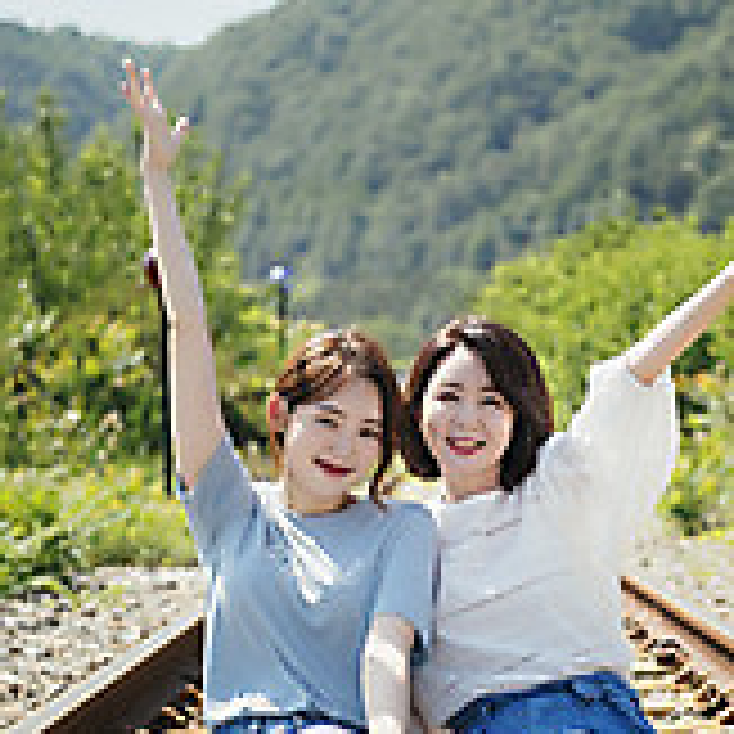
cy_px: 396
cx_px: 475
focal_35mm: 129
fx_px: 3095
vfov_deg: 13.5
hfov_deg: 13.5
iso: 100
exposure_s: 1/1250
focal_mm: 62
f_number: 3.2
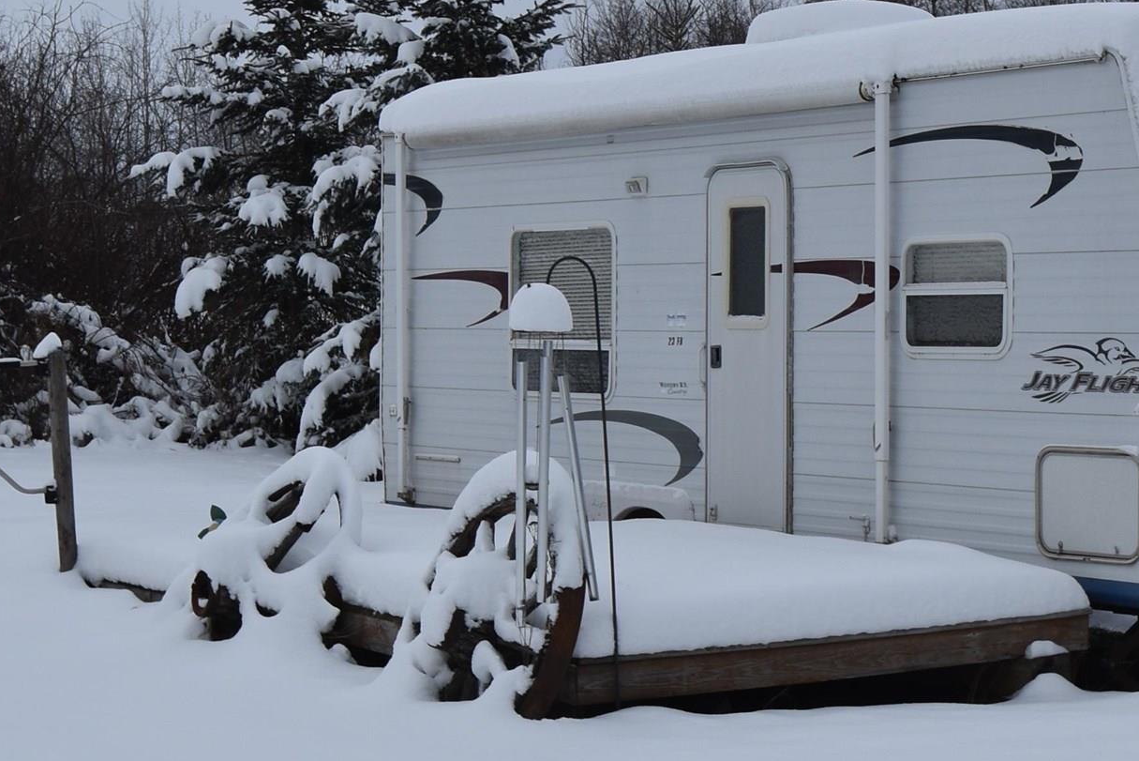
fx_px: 2880
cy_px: 374
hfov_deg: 22.2
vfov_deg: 15.0
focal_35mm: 91
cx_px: 862
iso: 200
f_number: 8
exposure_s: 1/250
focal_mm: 24
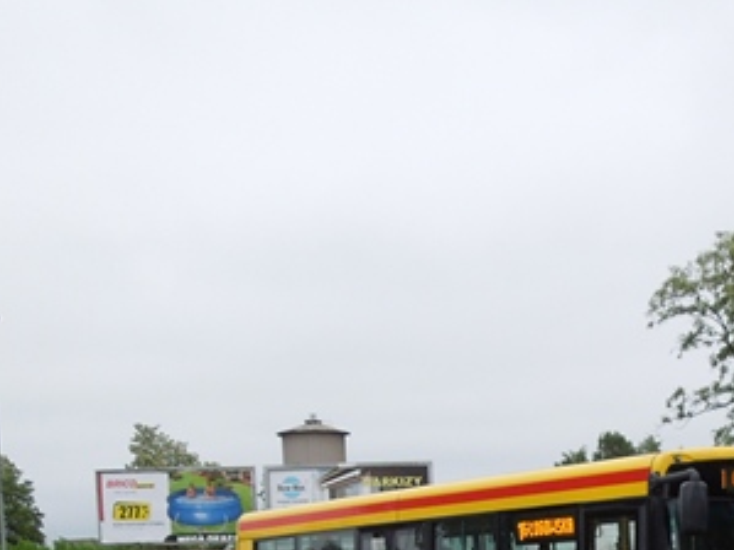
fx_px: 1420
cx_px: 628
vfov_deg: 20.2
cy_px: 707
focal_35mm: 67
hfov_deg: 28.1
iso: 100
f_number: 3.3
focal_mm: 4.5
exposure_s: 1/400
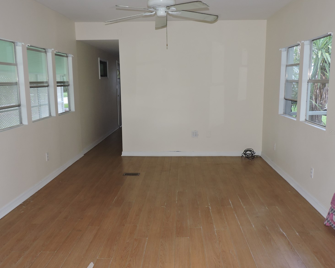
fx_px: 317
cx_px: 168
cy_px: 132
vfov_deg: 45.8
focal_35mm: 32
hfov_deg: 55.7
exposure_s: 1/30
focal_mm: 5.4
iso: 200
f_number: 3.1
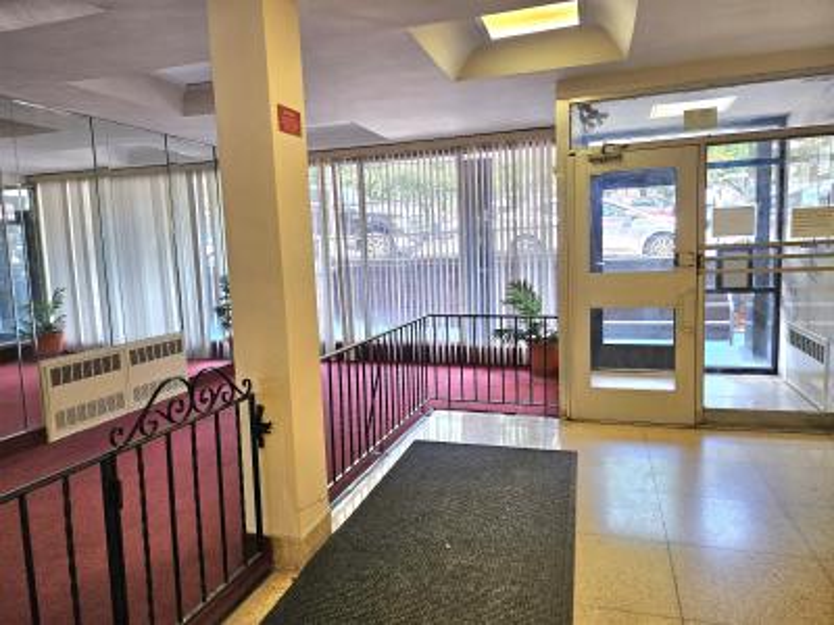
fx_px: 578
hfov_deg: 71.6
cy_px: 312
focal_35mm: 24
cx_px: 417
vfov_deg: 56.8
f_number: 1.8
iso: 100
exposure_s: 1/120
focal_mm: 5
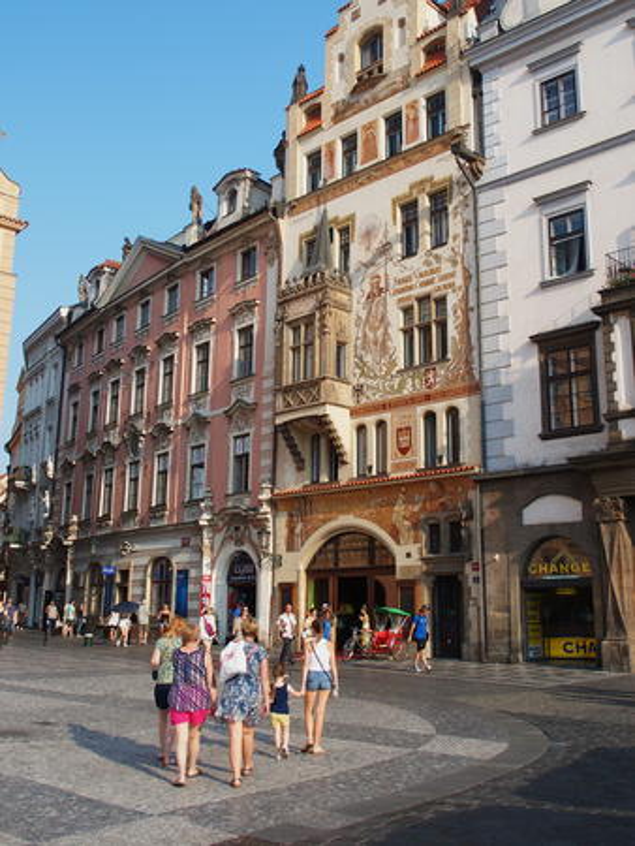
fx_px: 855
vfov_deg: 52.6
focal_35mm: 35
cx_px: 318
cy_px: 423
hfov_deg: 40.7
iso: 100
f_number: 3.5
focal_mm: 7.4
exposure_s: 1/640
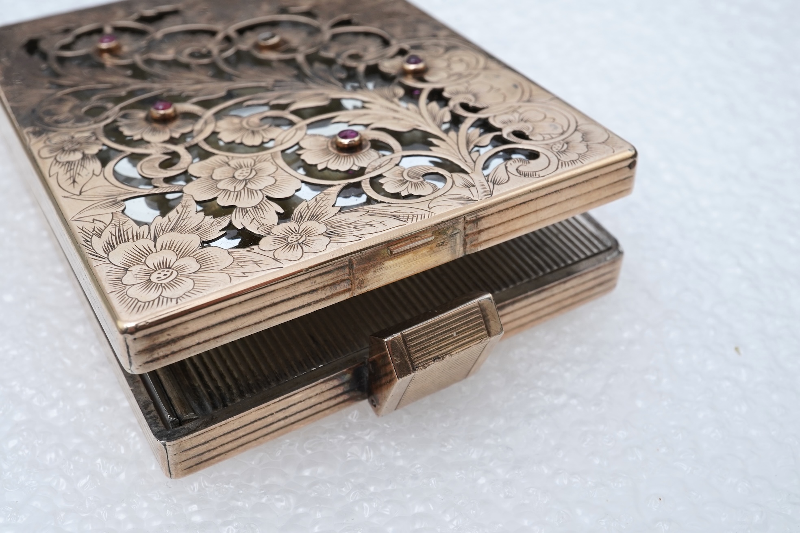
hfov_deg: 43.6
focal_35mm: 45
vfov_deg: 29.9
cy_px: 266
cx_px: 400
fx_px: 1000
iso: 500
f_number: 22
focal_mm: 30
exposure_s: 1/100
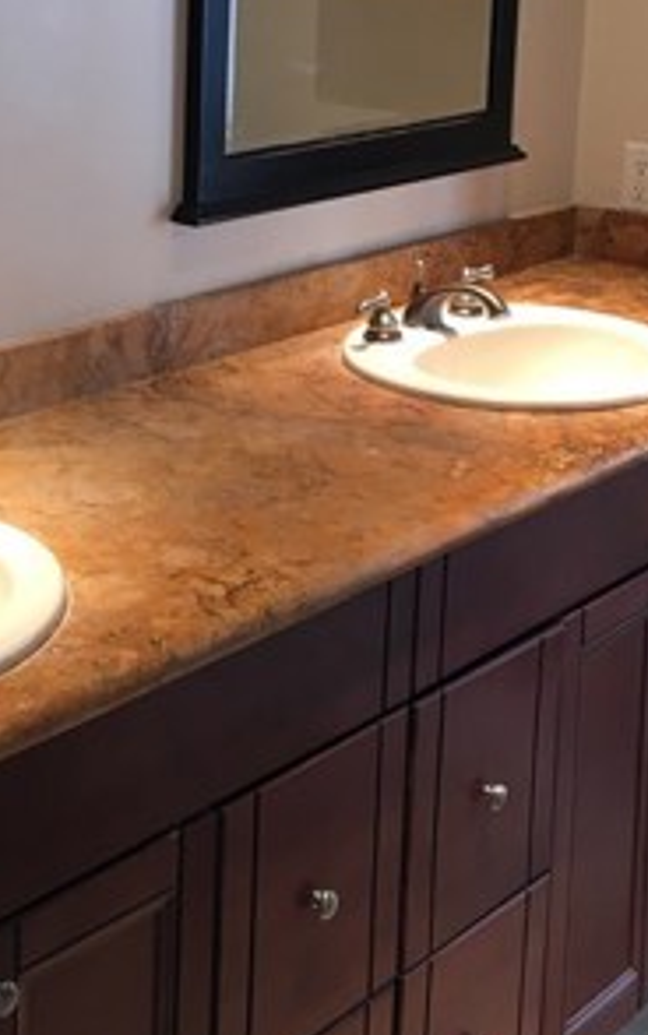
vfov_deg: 29.2
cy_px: 74
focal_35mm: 67
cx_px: 166
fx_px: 1891
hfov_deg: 19.3
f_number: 2.2
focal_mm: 4.15
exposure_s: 1/30
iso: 32
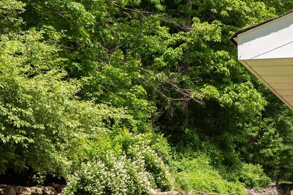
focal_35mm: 77
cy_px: 199
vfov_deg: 17.3
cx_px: 328
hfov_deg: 24.4
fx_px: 626
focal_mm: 27
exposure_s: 1/200
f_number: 7.1
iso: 100
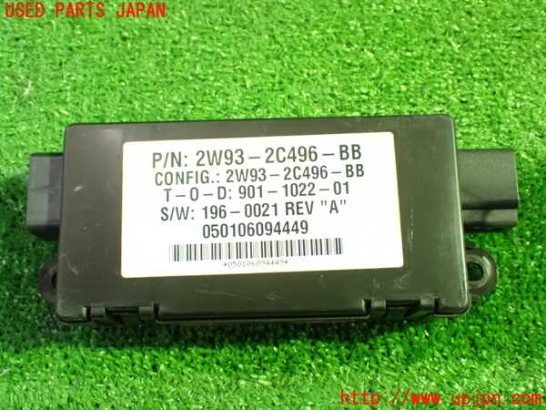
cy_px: 205
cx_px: 273
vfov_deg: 32.9
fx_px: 694
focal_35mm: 44
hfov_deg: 42.9
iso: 1600
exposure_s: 1/30
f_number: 2.9
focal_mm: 7.84
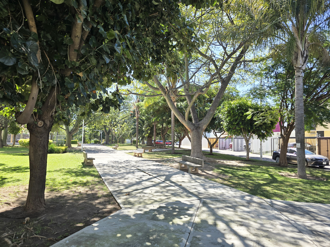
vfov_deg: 58.9
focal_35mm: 23
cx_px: 165
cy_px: 124
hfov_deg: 73.9
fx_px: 219
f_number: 1.7
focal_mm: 6.3
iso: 12
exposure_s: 1/220
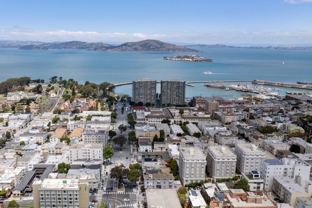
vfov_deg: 38.2
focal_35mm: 34
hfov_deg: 55.1
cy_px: 149
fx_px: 295
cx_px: 116
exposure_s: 1/640
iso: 100
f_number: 2.8
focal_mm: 8.38
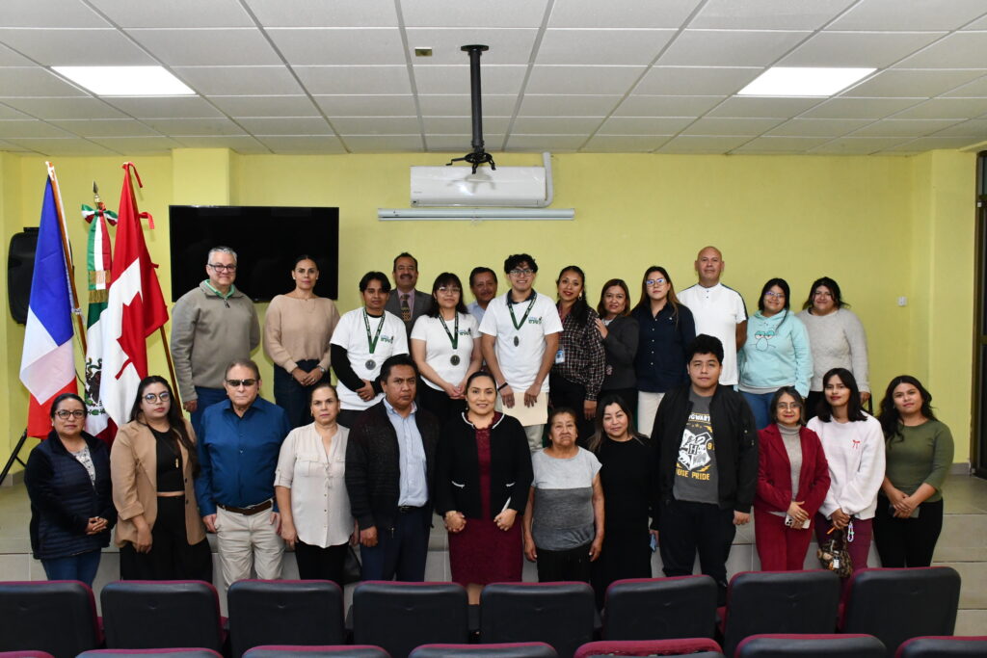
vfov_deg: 43.6
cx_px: 494
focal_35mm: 30
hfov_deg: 61.9
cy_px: 329
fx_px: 823
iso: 3200
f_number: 10
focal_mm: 20
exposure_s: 1/80
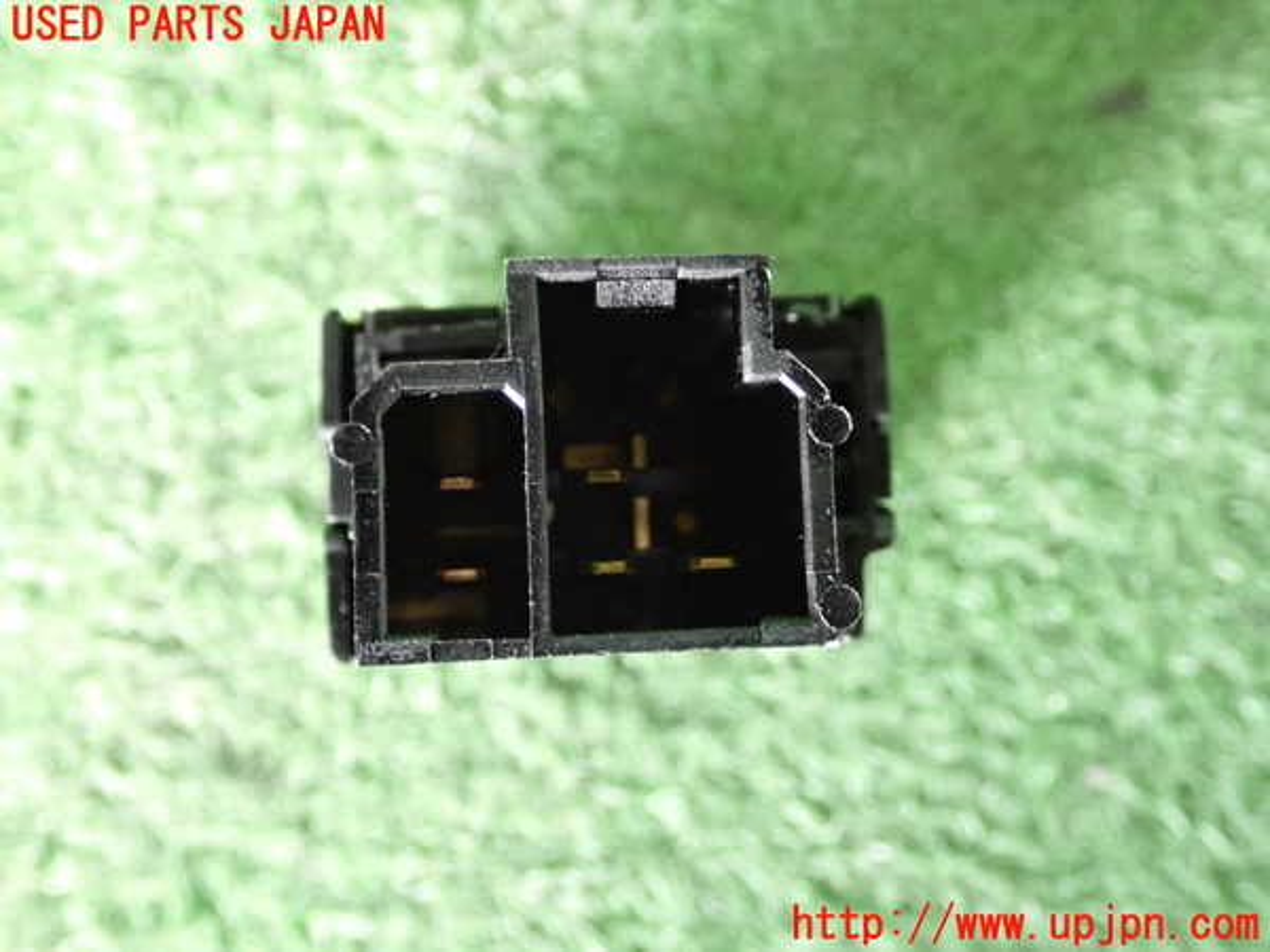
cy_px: 476
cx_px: 635
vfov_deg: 32.9
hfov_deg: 42.9
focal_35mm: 44
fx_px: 1614
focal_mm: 7.84
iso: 3200
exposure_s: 1/125
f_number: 2.9
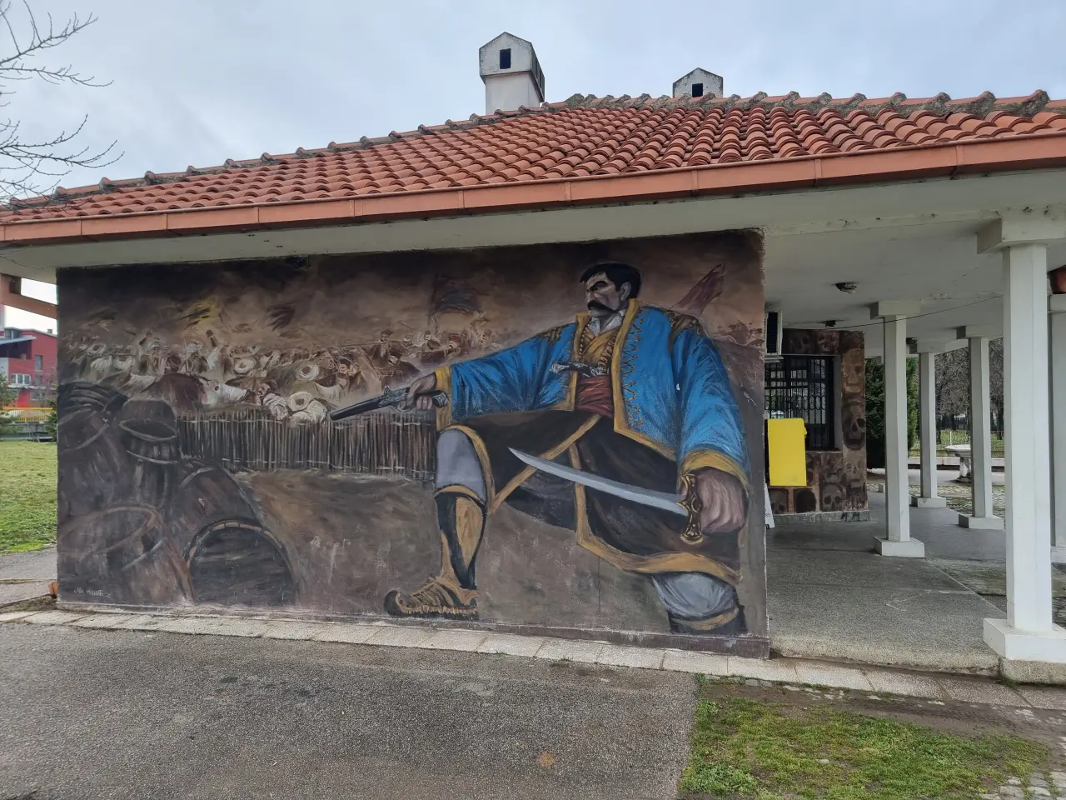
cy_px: 400
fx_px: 739
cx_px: 533
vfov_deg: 56.8
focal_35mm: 24
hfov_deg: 71.6
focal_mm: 6.7
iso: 50
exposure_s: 1/100
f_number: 1.8
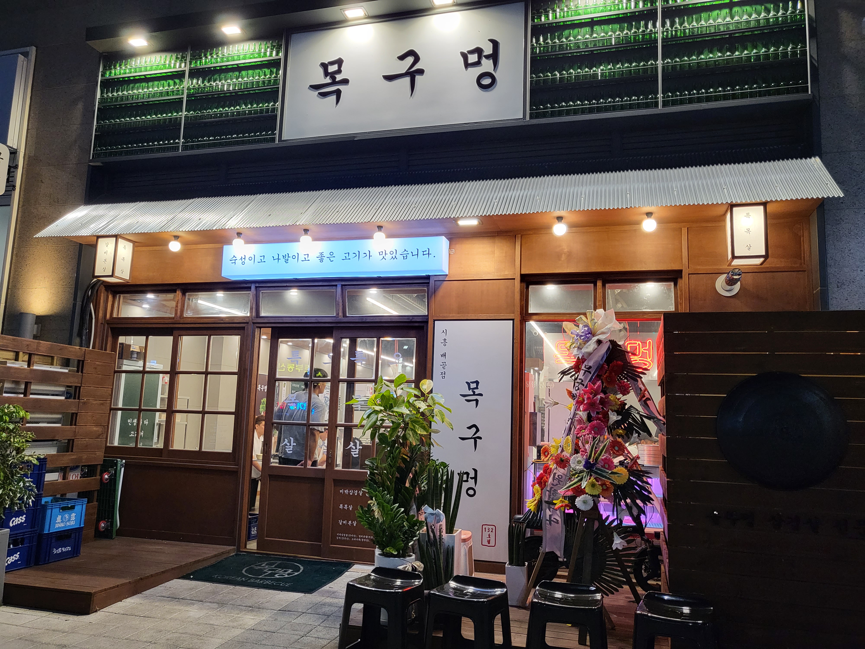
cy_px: 324
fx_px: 650
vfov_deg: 53.1
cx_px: 432
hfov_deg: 67.3
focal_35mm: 26
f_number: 1.8
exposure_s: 1/120
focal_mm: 4.25
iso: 250
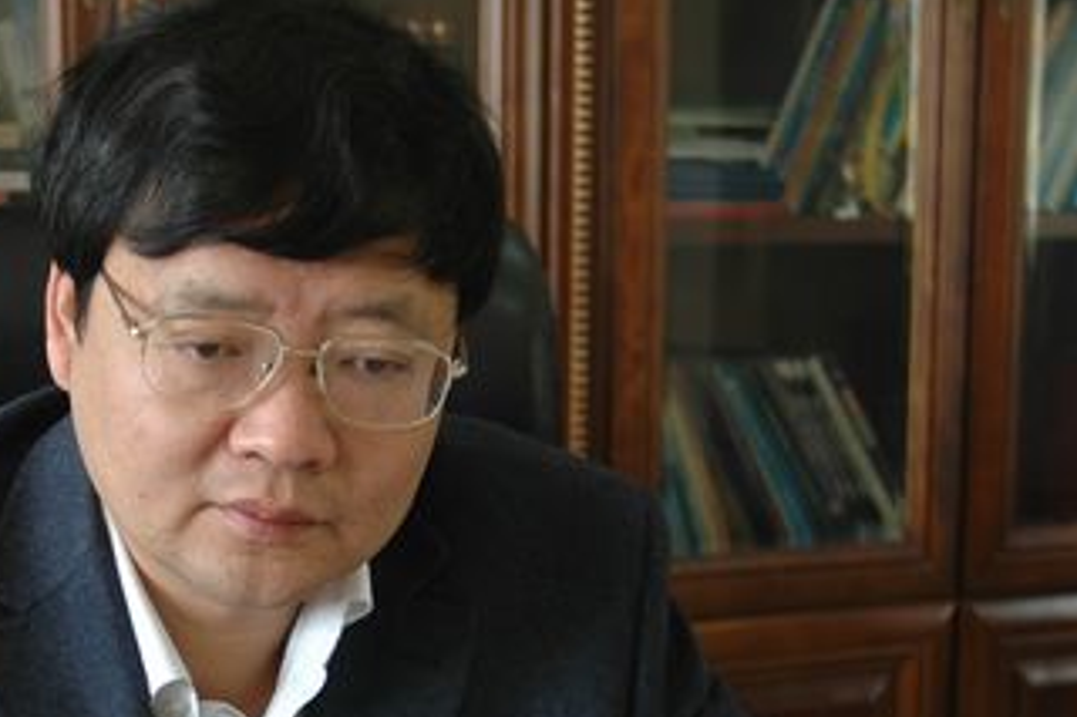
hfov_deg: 23.8
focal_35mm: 84
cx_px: 219
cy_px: 650
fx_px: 2512
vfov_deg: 16.0
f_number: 2.8
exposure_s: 1/50
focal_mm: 28
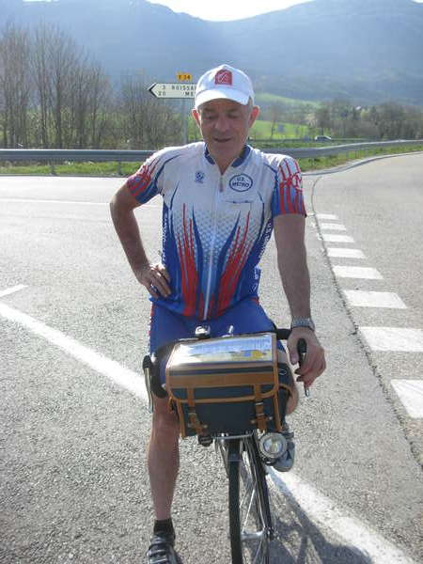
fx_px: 619
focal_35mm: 38
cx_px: 212
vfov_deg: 49.0
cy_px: 282
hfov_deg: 37.7
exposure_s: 1/683
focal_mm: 6.3
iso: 79
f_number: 2.9
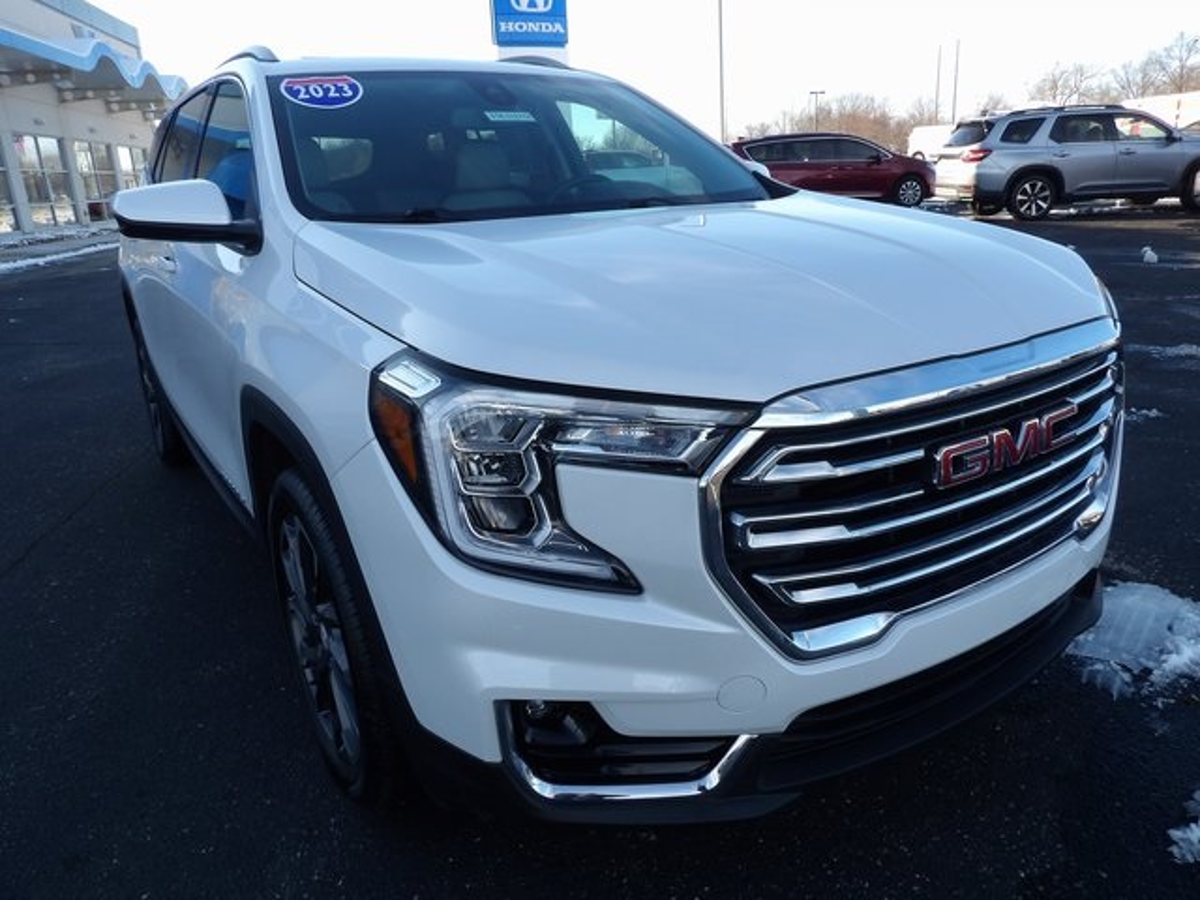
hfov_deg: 71.6
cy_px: 450
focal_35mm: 24
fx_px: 832
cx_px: 600
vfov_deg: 56.8
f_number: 5.6
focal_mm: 4.3
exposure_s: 1/129
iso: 100
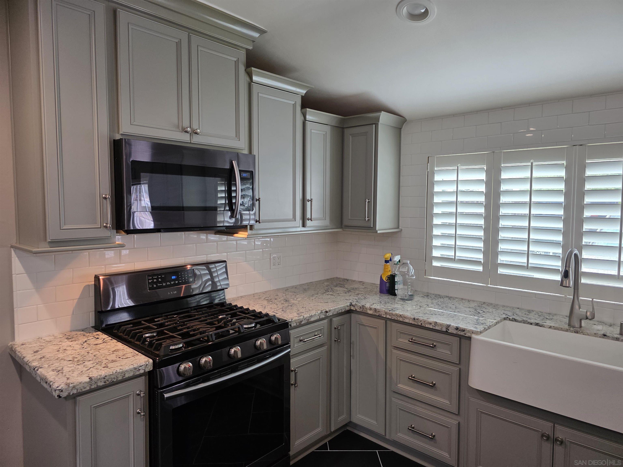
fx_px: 414
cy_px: 234
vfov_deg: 58.9
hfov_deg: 73.9
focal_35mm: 23
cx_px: 312
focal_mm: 6.3
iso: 125
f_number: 1.7
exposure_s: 1/90.1
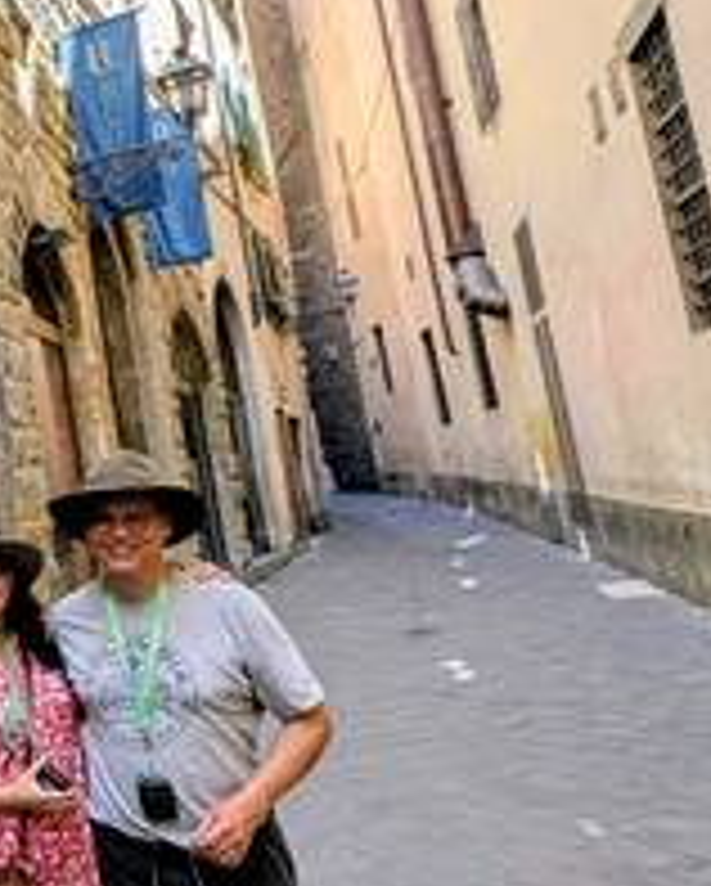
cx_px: -252
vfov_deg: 47.9
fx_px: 998
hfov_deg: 29.8
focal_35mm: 38
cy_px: 414
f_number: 1.95
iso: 39
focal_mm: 2.23
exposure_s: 1/505
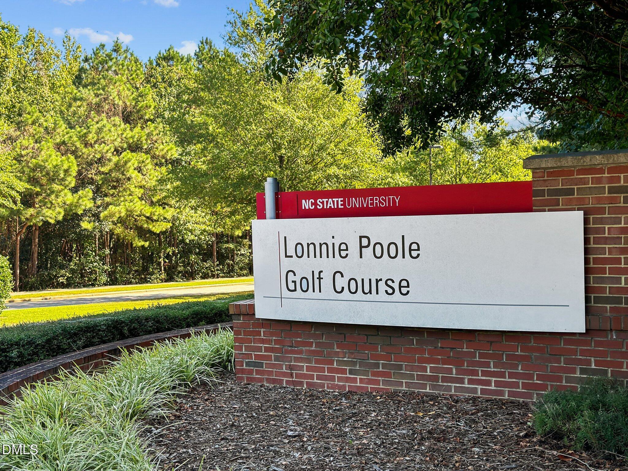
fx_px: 871
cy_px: 236
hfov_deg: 39.7
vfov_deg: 30.3
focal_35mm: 48
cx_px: 314
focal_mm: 6.86
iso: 80
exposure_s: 1/850
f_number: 1.8
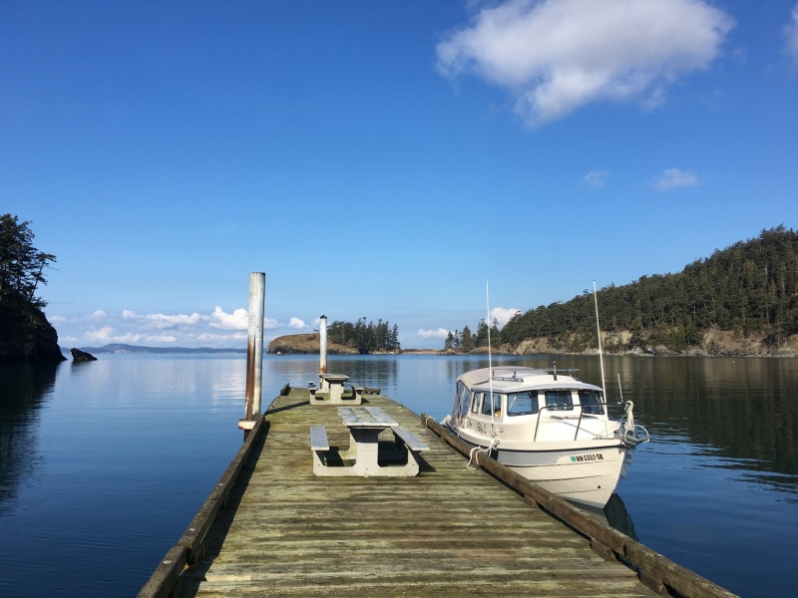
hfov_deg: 61.7
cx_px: 399
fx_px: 669
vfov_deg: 48.2
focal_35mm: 29
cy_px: 299
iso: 25
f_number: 2.2
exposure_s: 1/1876
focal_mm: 4.15
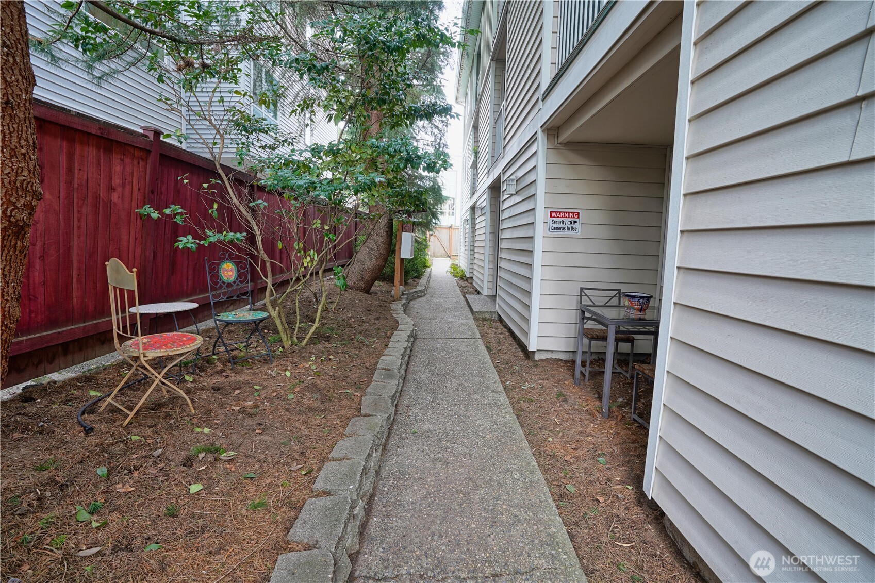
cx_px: 438
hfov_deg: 96.7
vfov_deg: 73.7
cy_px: 292
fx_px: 389
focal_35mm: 16
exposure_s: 1/2
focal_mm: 16
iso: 100
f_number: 8
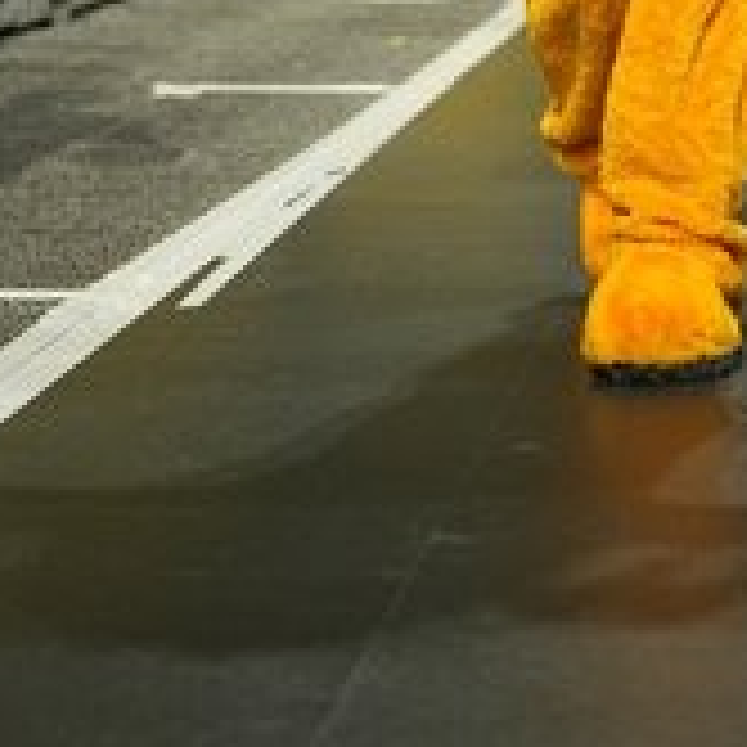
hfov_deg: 12.6
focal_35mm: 138
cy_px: -342
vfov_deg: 12.1
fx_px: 3369
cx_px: 634
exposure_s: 1/500
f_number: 1.8
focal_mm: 45
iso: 320
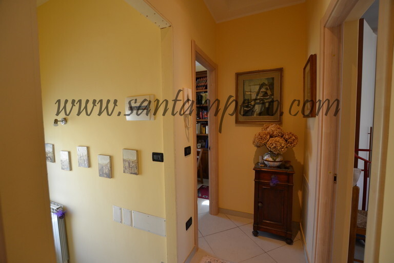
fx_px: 164
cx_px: 197
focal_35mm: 15
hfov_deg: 100.4
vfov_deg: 77.3
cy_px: 132
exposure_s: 1/60
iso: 400
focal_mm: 10
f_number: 4
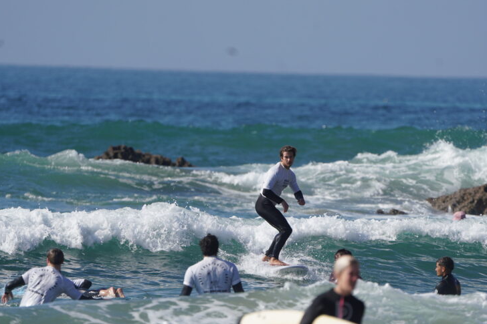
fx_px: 9859
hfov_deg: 2.8
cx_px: 254
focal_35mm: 729
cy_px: 169
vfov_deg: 1.9
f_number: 6.3
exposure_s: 1/1000
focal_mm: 518
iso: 160
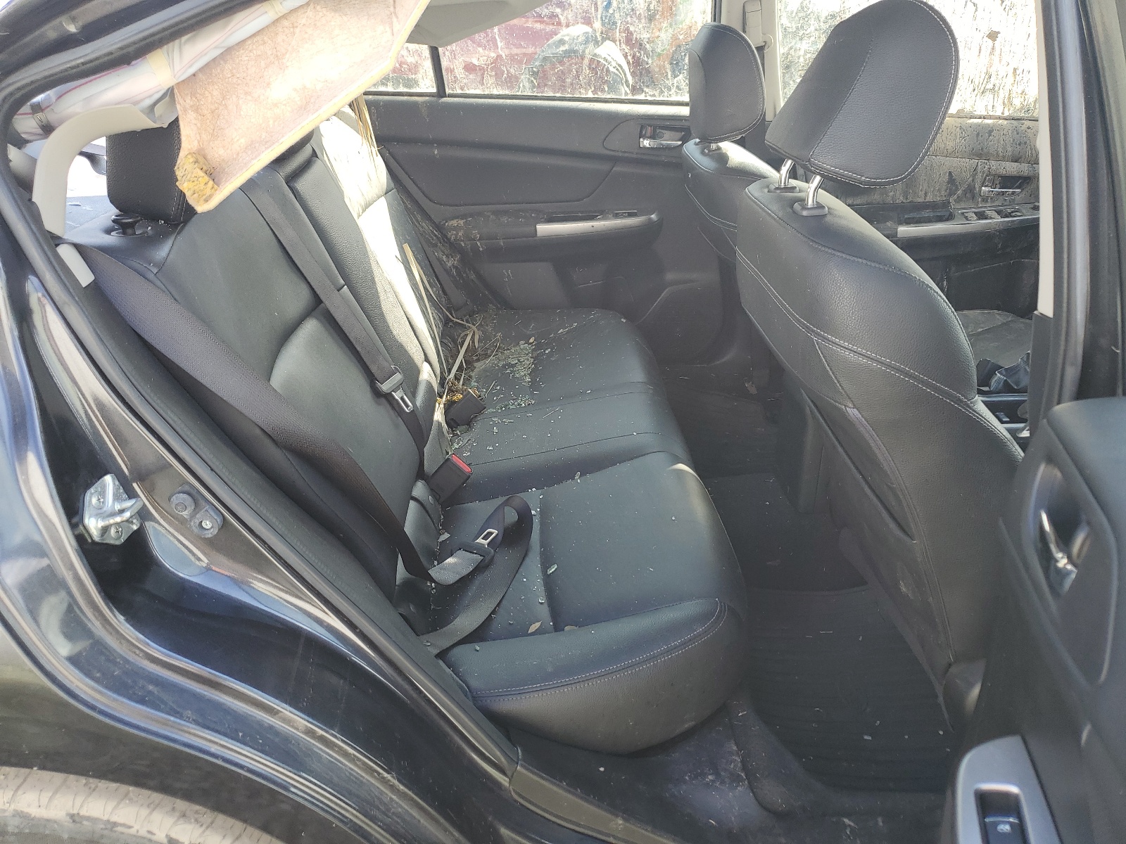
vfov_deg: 53.1
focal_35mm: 26
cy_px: 422
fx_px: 846
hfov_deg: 67.3
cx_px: 563
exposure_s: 1/303
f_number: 1.5
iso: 50
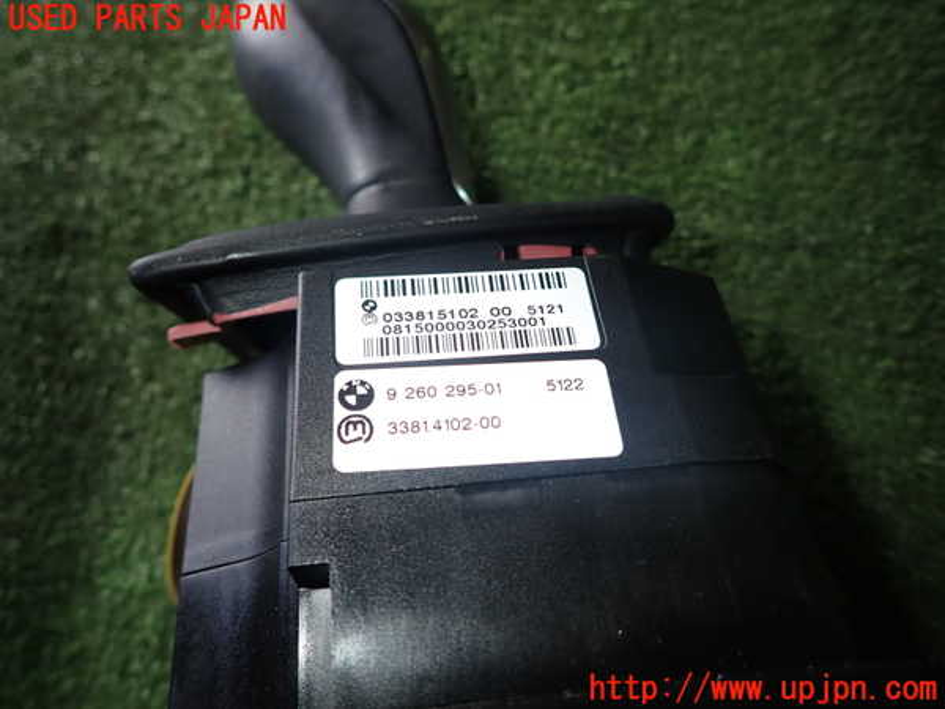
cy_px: 354
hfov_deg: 69.4
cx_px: 472
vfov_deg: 54.9
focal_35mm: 25
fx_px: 682
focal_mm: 4.5
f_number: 5.6
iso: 100
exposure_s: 1/30
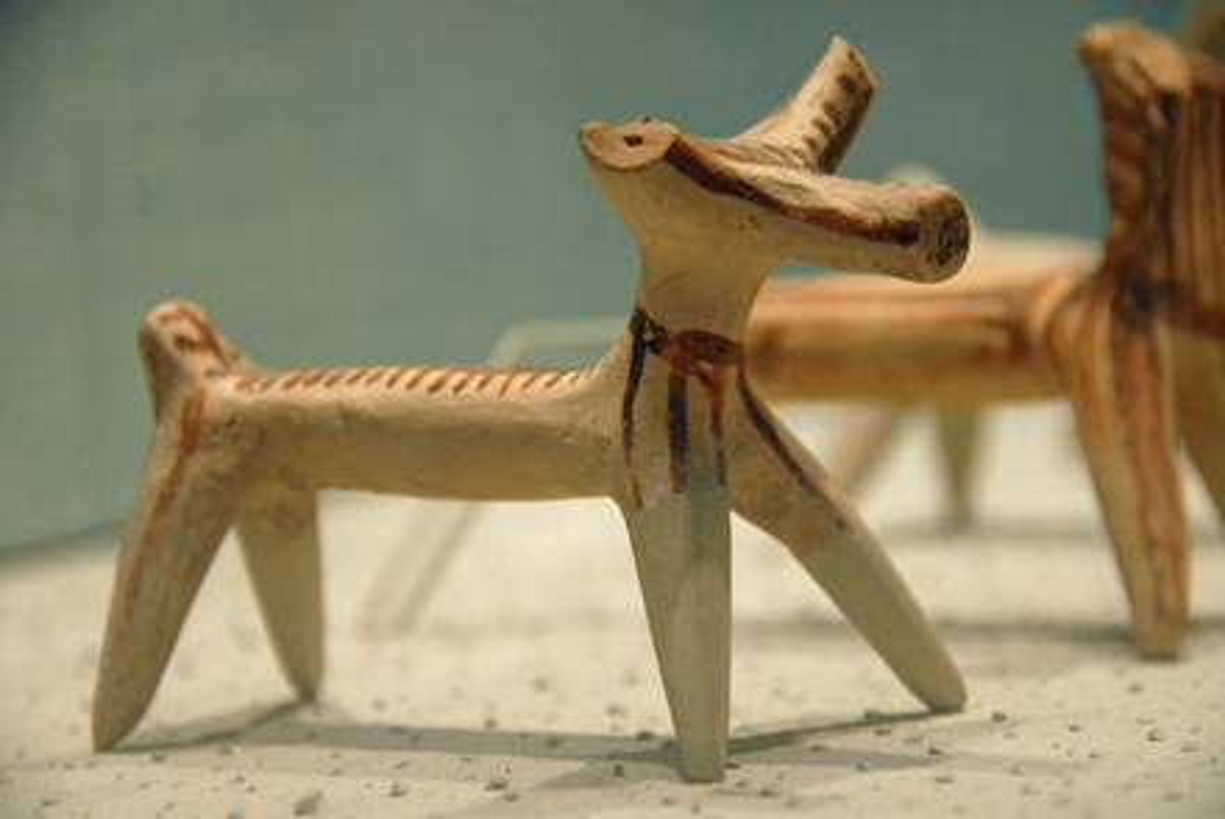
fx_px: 6895
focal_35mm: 202
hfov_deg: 10.2
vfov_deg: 6.8
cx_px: 612
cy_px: 410
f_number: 6
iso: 800
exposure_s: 1/90
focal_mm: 135
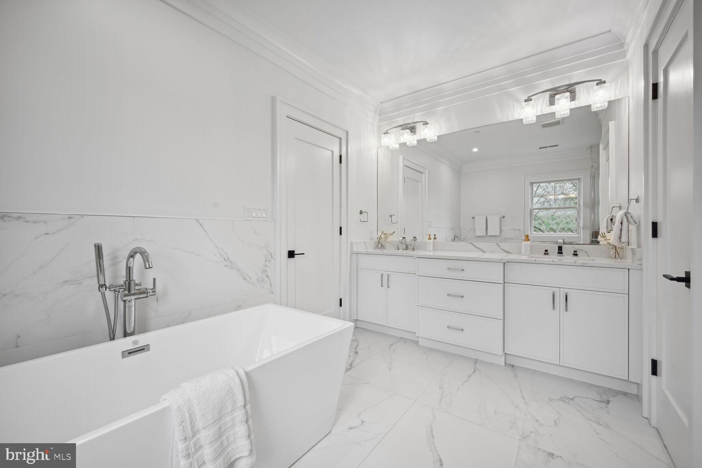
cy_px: 234
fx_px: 273
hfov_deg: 104.3
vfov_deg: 81.2
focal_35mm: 14
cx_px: 351
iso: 200
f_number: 9
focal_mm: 14
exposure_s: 1/40
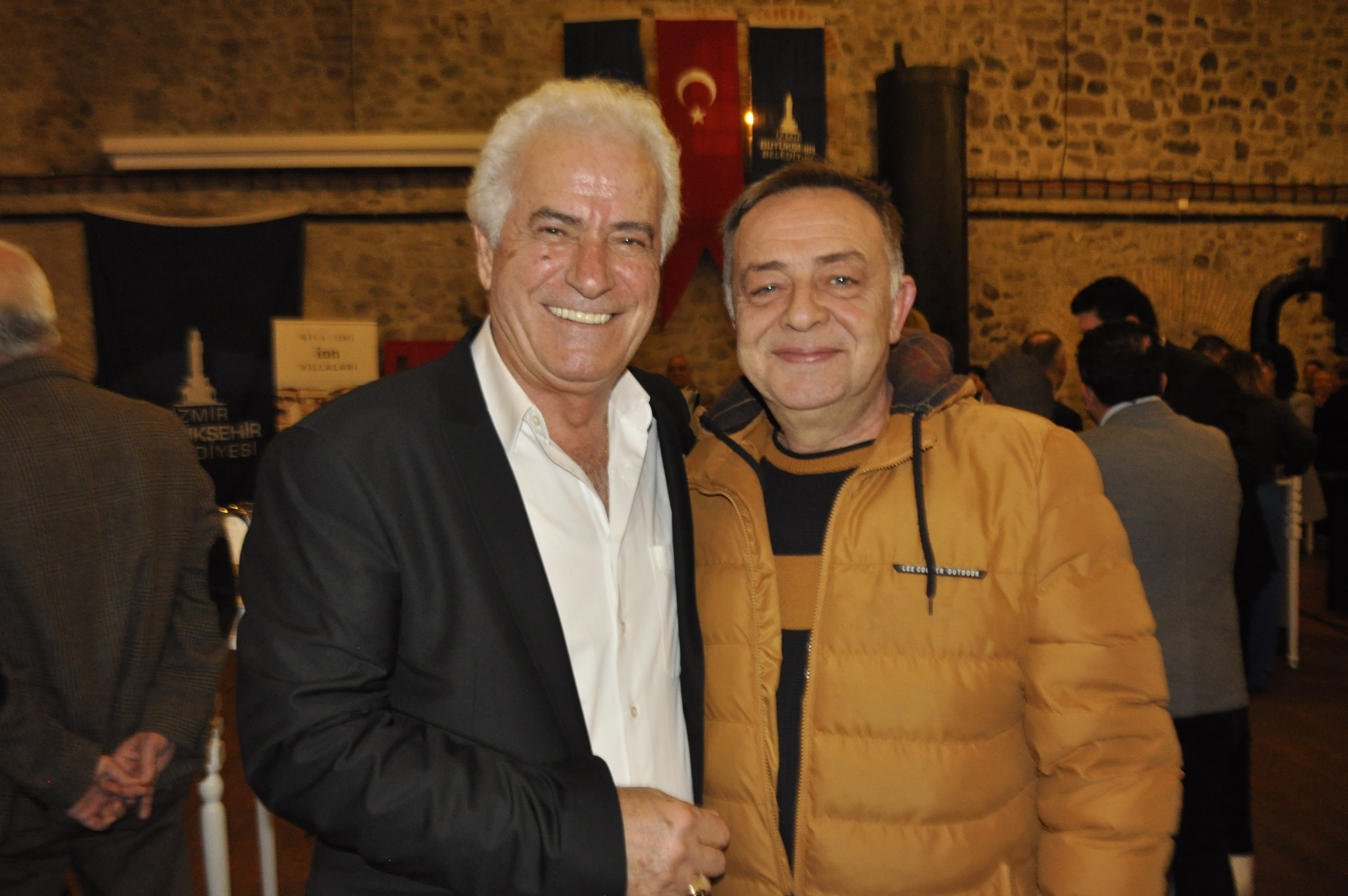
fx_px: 1010
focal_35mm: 27
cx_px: 674
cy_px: 448
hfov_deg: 67.4
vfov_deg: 47.8
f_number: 4.5
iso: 1250
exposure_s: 1/60
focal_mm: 18
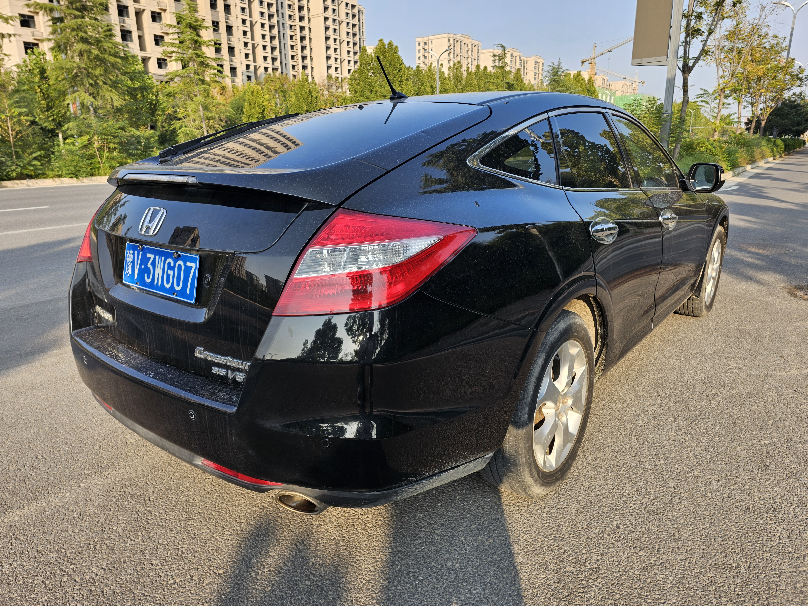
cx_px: 404
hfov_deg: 73.9
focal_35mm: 23
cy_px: 303
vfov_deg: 58.9
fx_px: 537
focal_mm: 6.3
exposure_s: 1/188
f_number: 1.7
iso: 10
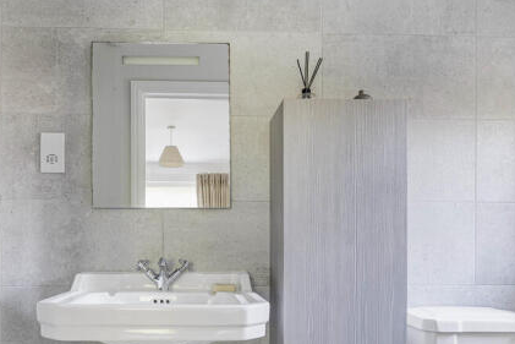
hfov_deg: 63.5
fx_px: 412
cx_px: 207
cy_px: 255
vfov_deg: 43.9
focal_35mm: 29
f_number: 8
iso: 100
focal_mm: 18.5
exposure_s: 3.2
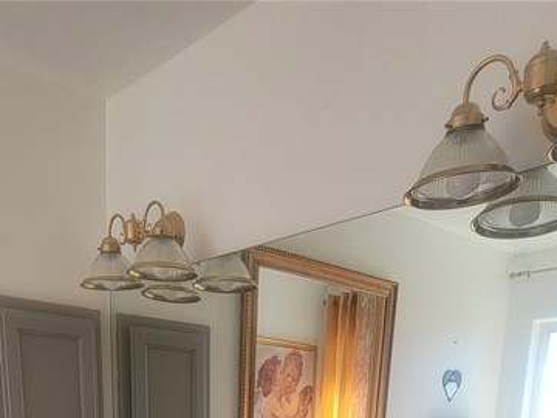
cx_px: 221
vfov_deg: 28.5
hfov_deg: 49.8
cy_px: 593
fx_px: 595
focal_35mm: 37
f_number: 2.2
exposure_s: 1/124
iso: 50
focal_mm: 2.2
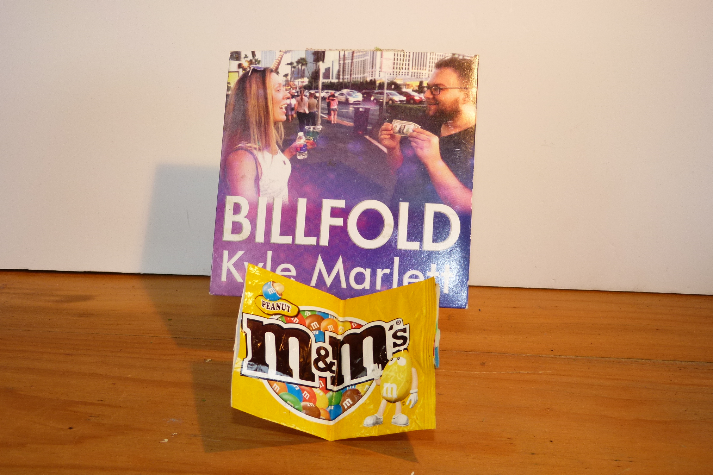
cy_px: 256
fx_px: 792
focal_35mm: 40
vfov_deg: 33.4
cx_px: 357
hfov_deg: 48.5
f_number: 3.1
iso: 100
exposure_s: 1/100
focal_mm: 6.7
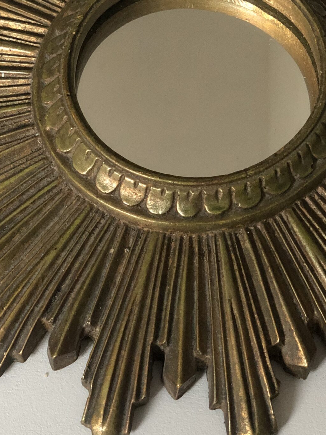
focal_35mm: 97
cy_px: 174
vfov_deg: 20.2
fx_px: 1218
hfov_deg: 15.2
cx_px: 143
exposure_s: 1/17
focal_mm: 6
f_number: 2.4
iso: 160
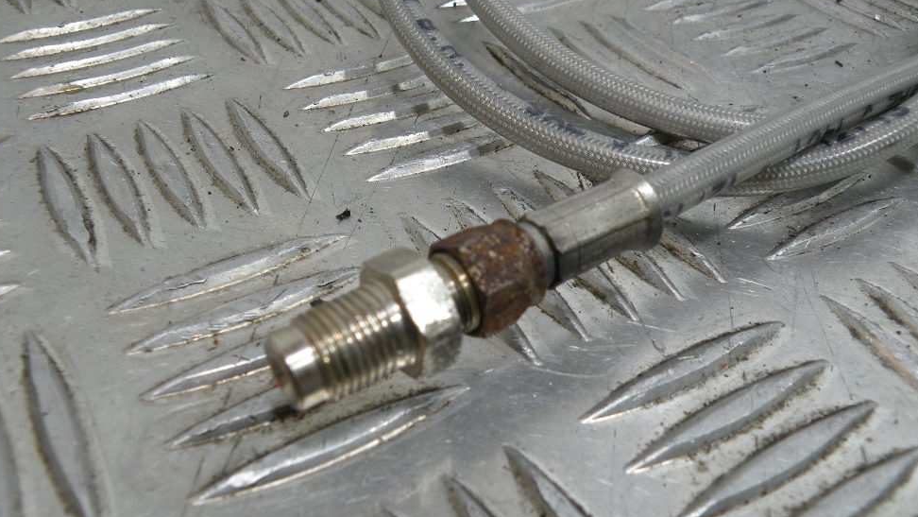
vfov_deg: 37.7
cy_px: 294
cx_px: 441
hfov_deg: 62.6
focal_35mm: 31
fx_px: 755
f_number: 3.2
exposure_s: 1/70
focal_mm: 4.7
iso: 64
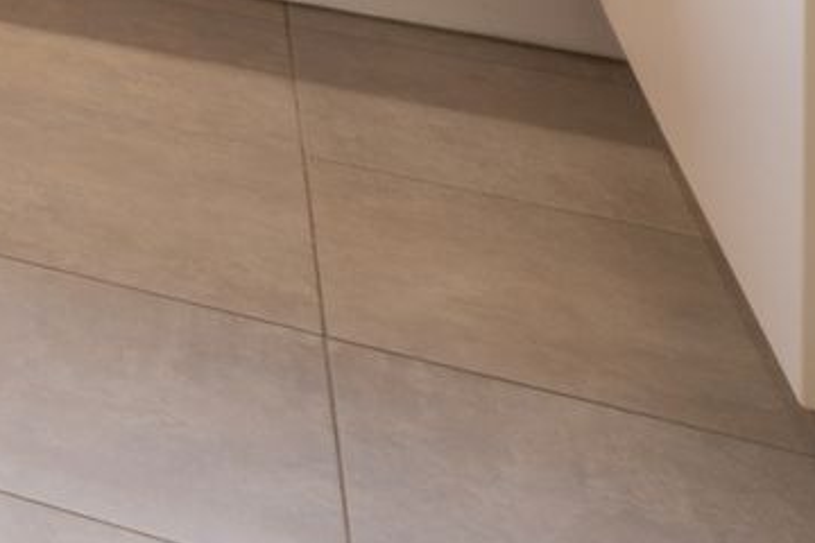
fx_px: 2015
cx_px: -1021
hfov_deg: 15.5
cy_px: -788
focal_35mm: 89
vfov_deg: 12.1
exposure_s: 1/15
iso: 250
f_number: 11
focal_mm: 16
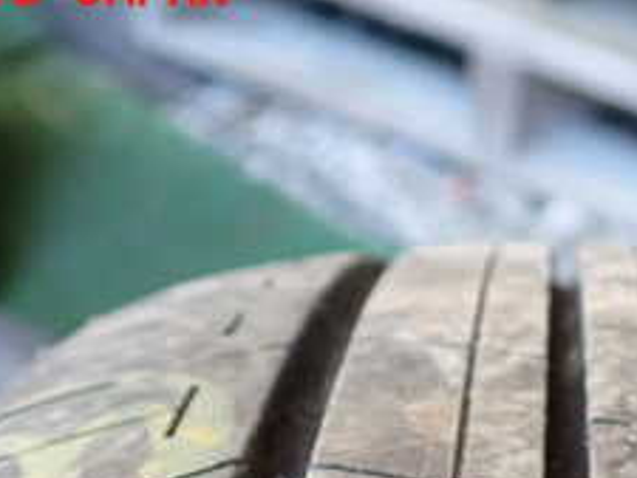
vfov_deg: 17.5
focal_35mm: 80
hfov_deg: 23.8
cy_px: 588
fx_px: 1473
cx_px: 563
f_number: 2.3
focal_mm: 5.4
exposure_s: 1/80
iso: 250
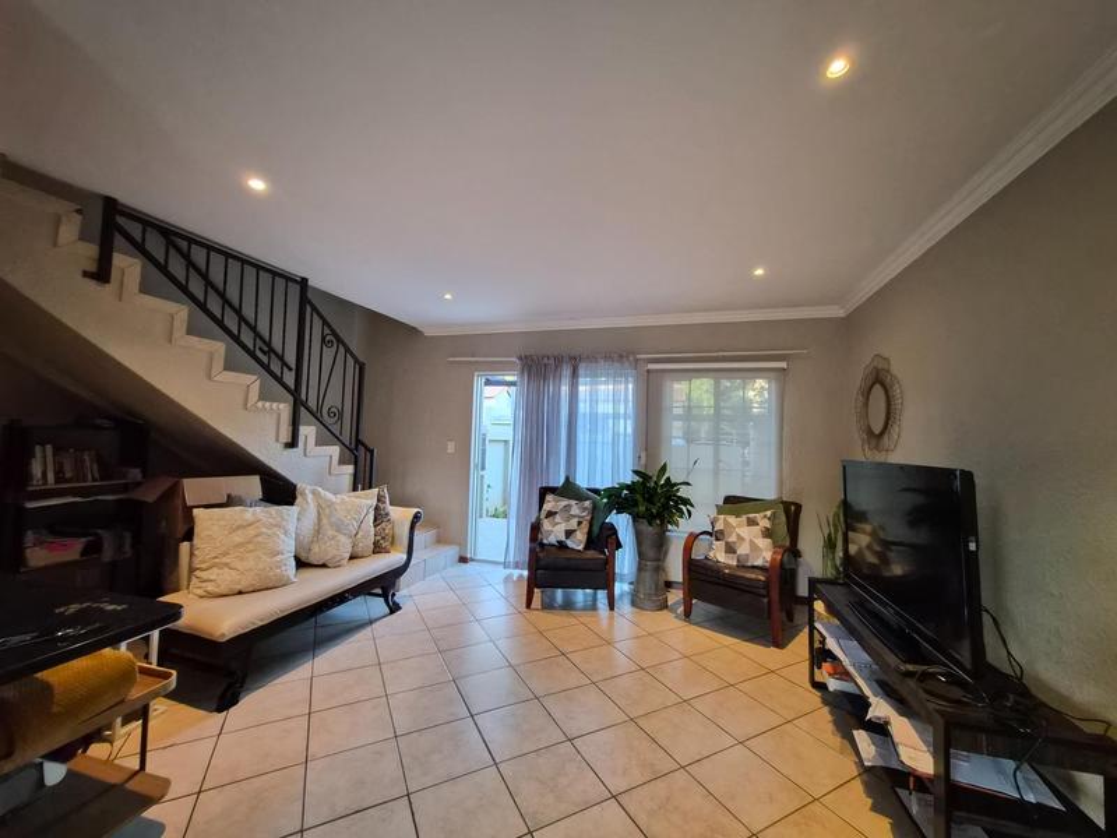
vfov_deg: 89.9
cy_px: 419
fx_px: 419
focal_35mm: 13
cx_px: 558
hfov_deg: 106.2
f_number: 2.2
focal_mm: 1.7
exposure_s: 1/50
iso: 500
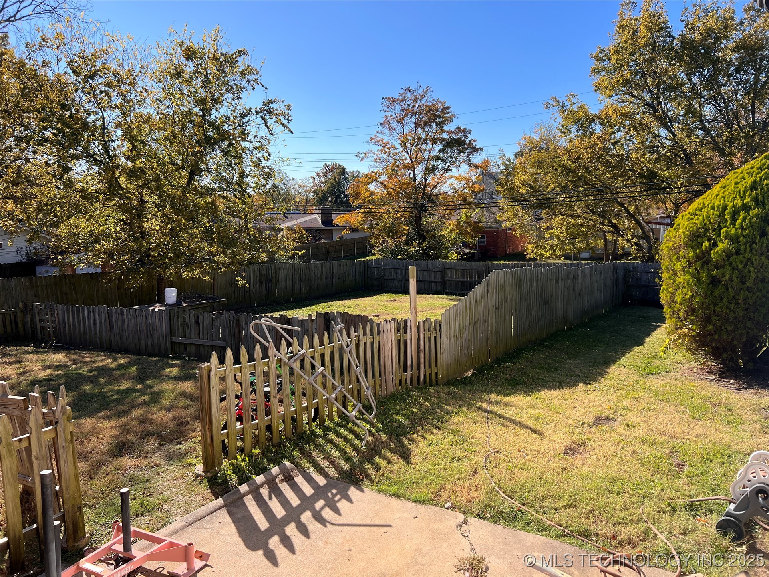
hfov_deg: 67.3
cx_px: 384
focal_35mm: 26
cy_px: 288
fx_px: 578
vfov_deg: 53.1
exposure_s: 1/2353
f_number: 1.5
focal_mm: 5.7
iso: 50
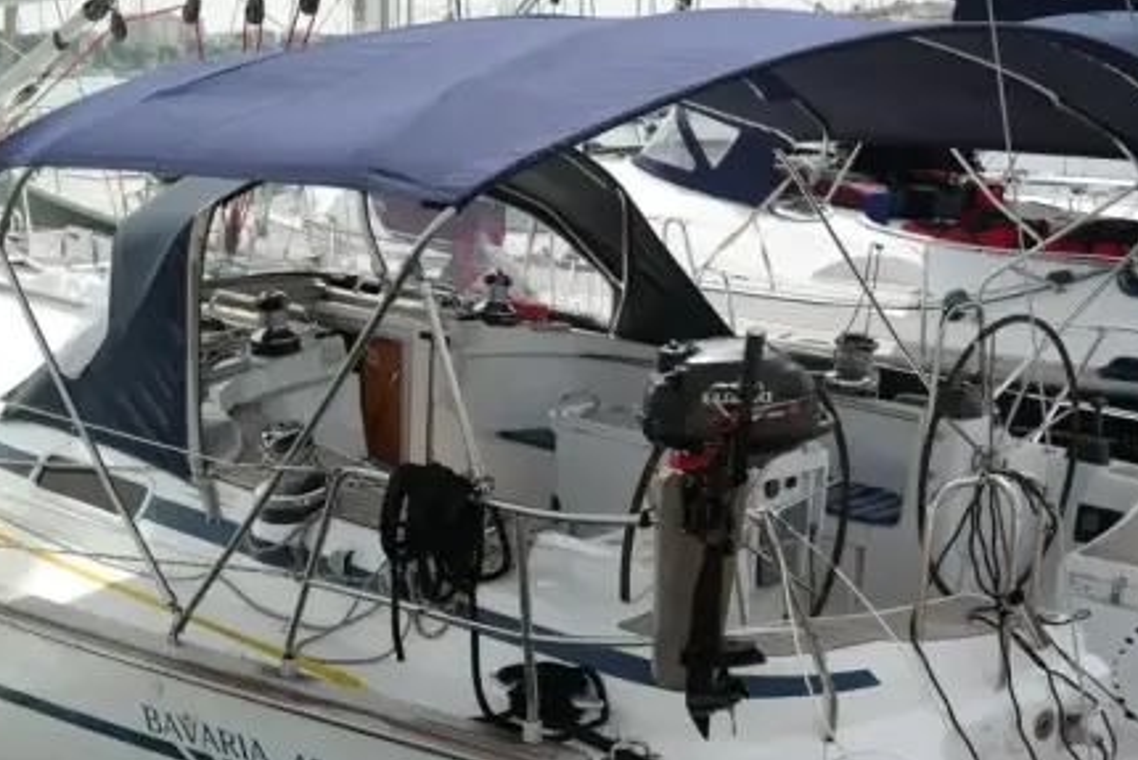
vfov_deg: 25.4
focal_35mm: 53
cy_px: 508
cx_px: 569
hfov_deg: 37.5
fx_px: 1676
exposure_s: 1/250
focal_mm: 25
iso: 100
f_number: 6.3
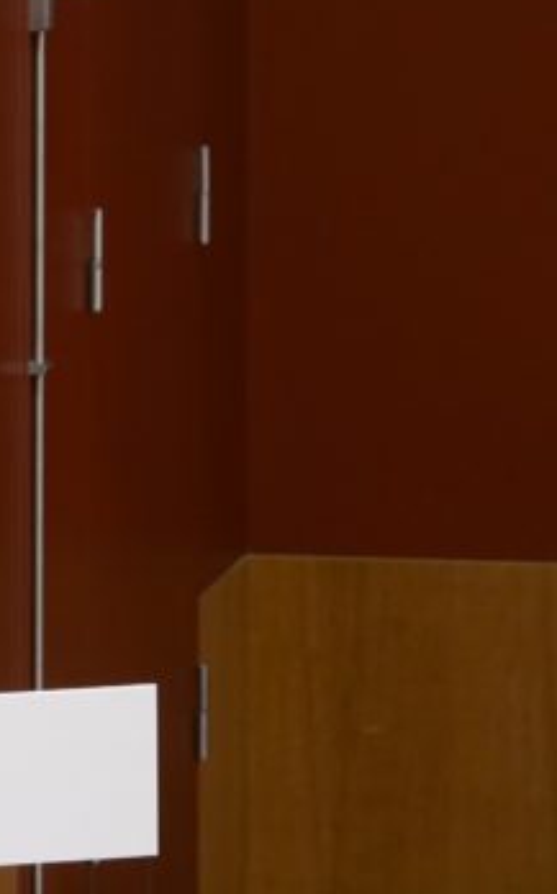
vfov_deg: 6.1
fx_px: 8418
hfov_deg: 3.8
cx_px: -198
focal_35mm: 346
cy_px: 380
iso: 800
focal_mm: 60.29
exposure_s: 1/80
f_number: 4
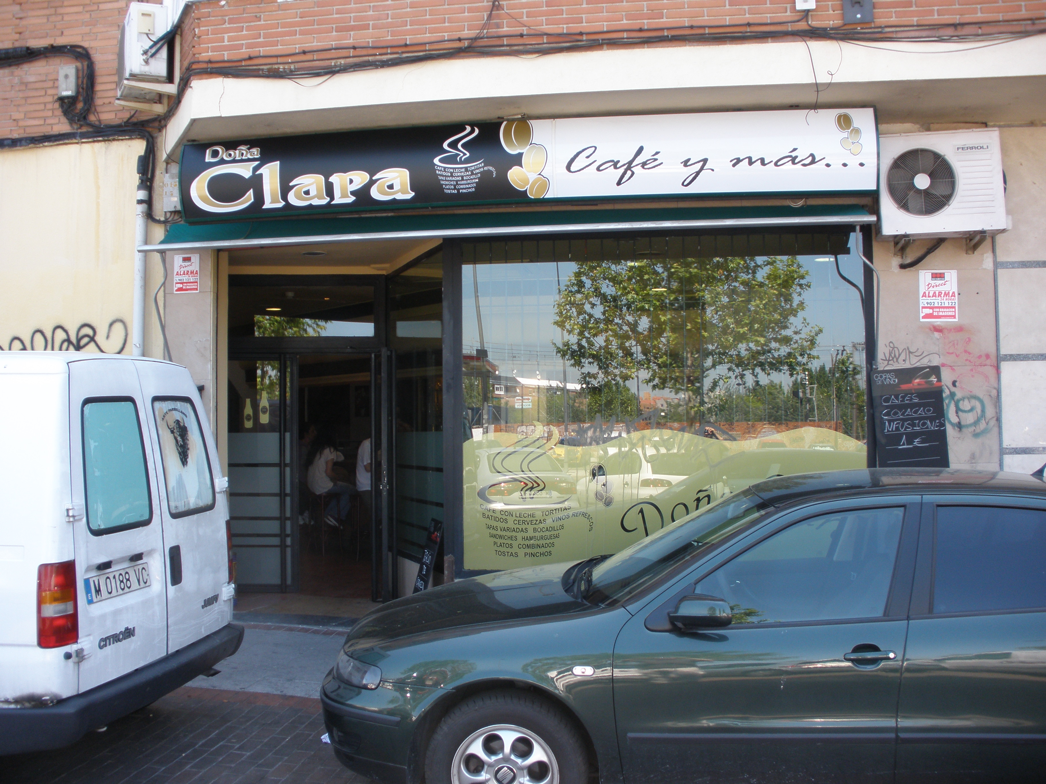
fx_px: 1088
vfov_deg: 39.7
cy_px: 392
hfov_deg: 51.4
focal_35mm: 36
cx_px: 523
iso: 80
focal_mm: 6.3
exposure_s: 1/80
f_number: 3.5
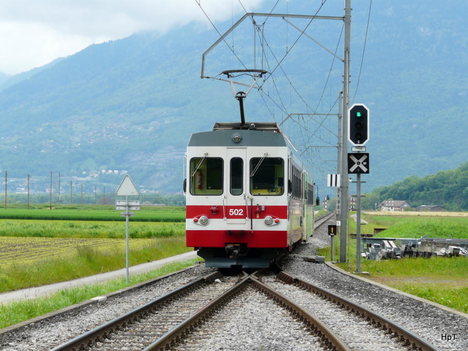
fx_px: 1474
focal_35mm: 109
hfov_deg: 18.0
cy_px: 176
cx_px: 234
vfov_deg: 13.6
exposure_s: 1/200
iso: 100
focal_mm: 18
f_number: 5
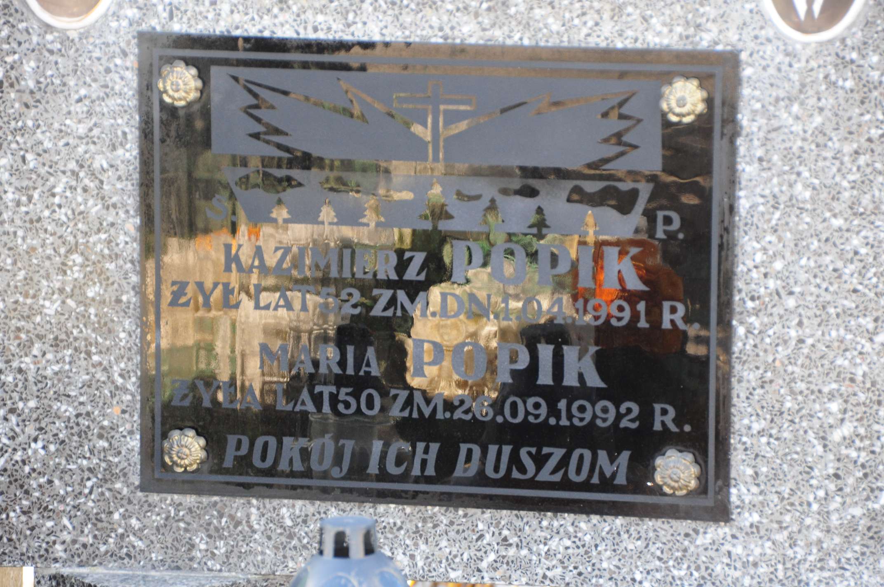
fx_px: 4782
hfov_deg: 10.6
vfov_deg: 7.0
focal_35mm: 195
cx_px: 442
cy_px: 294
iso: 360
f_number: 7.1
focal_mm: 130
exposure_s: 1/60
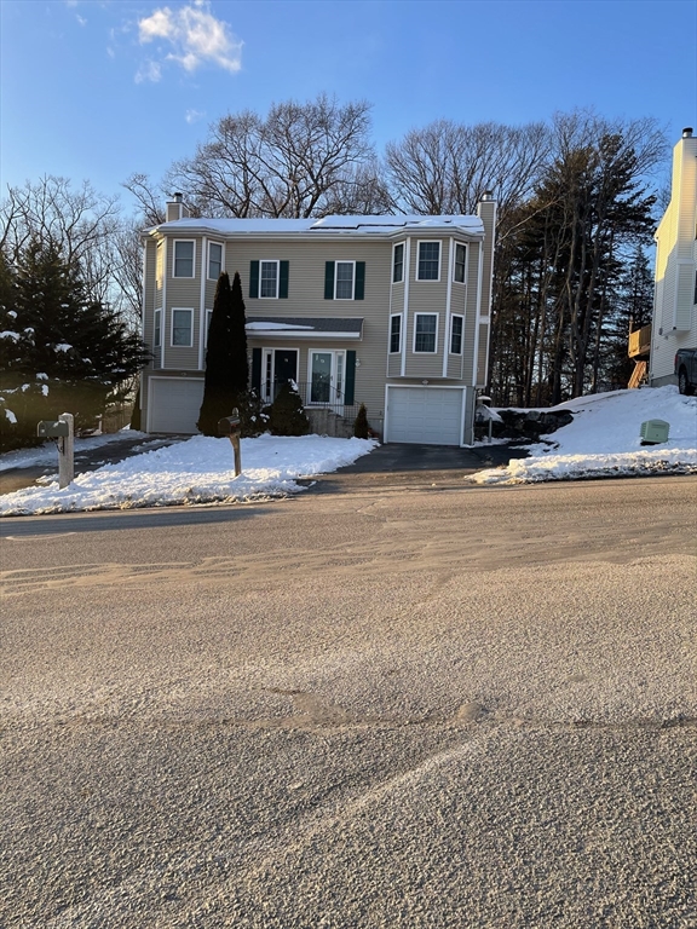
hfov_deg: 54.9
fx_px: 671
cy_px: 464
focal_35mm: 25
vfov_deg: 69.4
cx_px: 348
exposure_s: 1/664
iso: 32
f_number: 1.6
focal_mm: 5.1
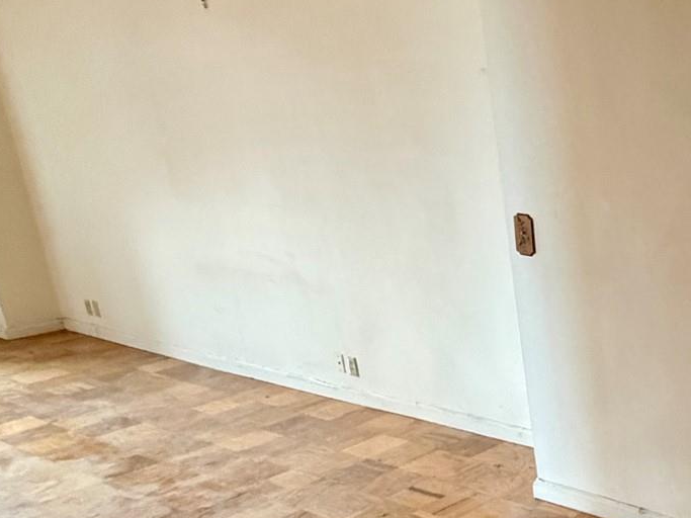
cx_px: 885
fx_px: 838
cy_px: 316
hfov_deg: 33.5
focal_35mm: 42
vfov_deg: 34.2
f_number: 2.2
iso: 500
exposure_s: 1/60
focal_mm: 2.22
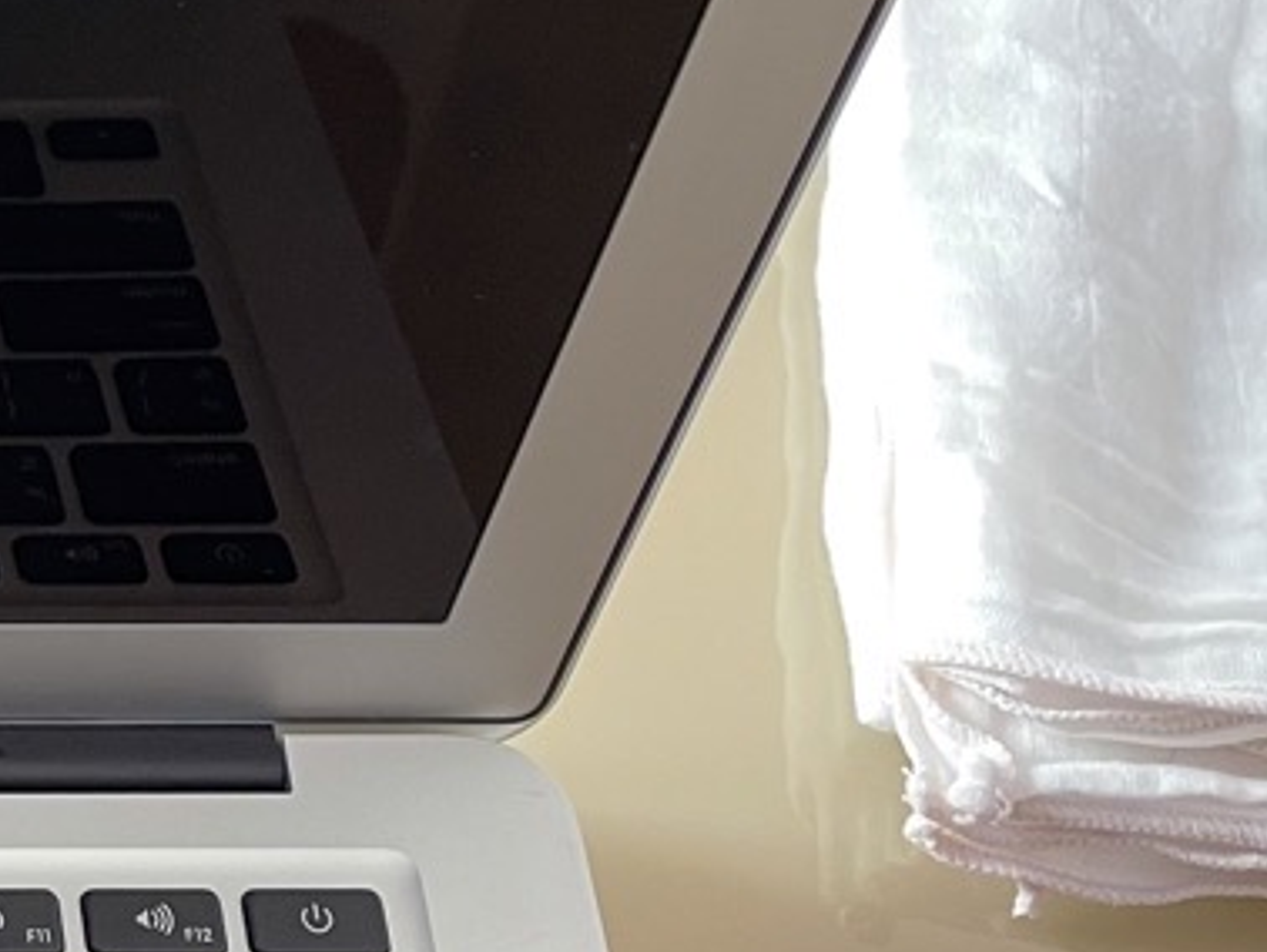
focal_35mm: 88
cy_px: 406
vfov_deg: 16.8
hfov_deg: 19.1
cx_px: -711
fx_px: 3223
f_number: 1.6
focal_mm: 4.2
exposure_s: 1/60
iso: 160
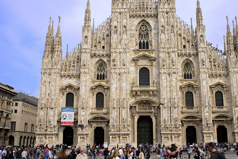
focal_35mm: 43
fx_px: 284
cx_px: 139
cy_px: 72
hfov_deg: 45.2
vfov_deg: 31.2
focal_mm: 32
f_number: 7.1
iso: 100
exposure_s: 1/320
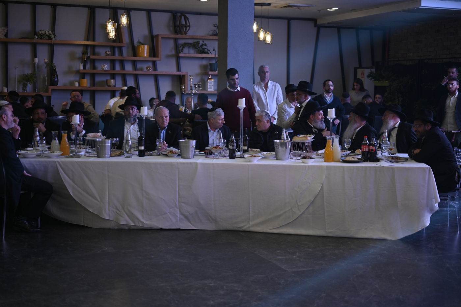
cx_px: 230
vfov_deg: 27.0
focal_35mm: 50
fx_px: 640
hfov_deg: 39.6
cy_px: 154
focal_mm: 50
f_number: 1.8
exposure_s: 1/200
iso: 800
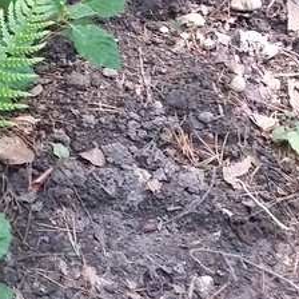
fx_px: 1632
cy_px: 232
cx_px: -248
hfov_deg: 9.9
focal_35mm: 167
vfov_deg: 10.4
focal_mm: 4.13
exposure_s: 1/33
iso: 200
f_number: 2.2
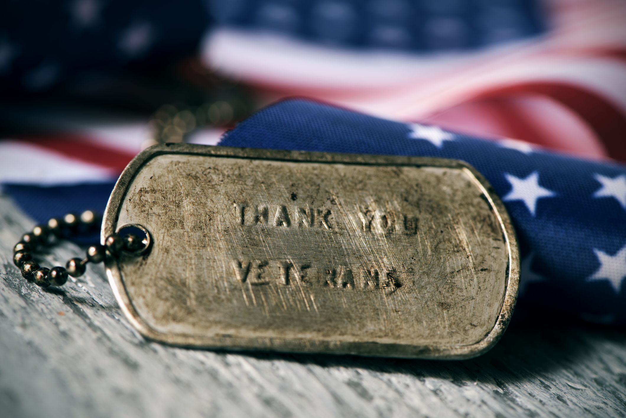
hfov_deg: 19.5
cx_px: 313
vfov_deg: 13.0
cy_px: 209
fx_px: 1826
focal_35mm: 105
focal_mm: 105
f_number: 9
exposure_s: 1.3
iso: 64
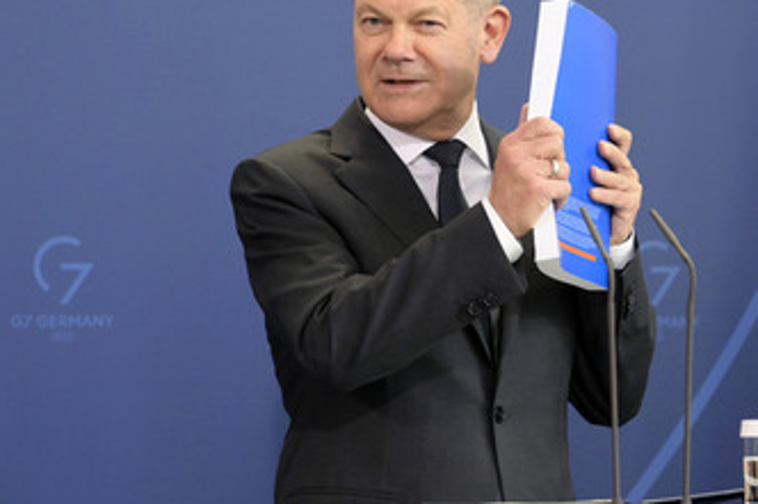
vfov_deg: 8.1
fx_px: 3578
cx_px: 451
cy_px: 219
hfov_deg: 12.1
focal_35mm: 170
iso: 8000
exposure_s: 1/500
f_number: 5.6
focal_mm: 125
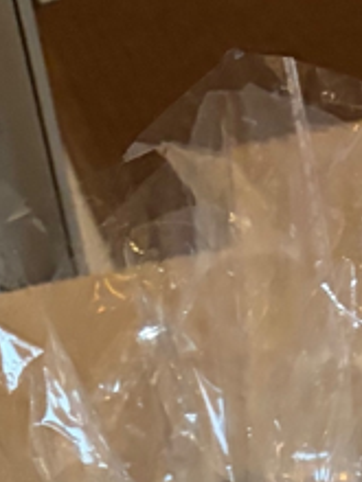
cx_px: 307
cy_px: 1111
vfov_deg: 11.7
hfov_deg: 10.4
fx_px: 1980
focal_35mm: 142
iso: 500
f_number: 1.6
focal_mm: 5.96
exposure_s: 1/40
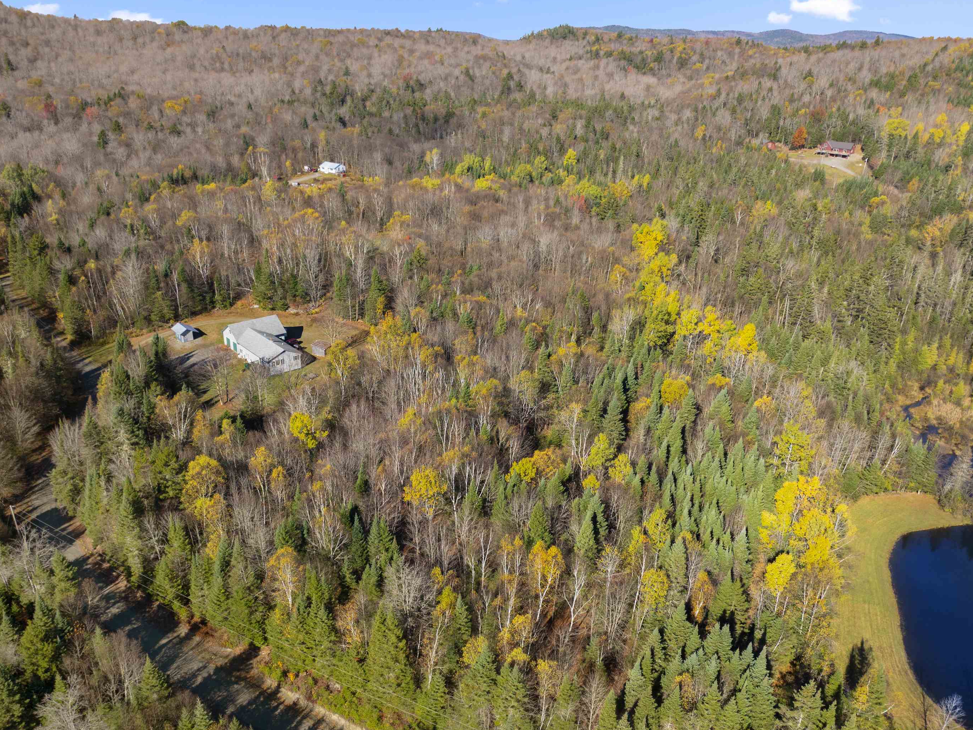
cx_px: 438
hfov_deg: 65.2
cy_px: 406
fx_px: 759
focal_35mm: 27
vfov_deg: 51.3
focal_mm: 12.29
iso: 110
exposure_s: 1/1250
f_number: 2.8
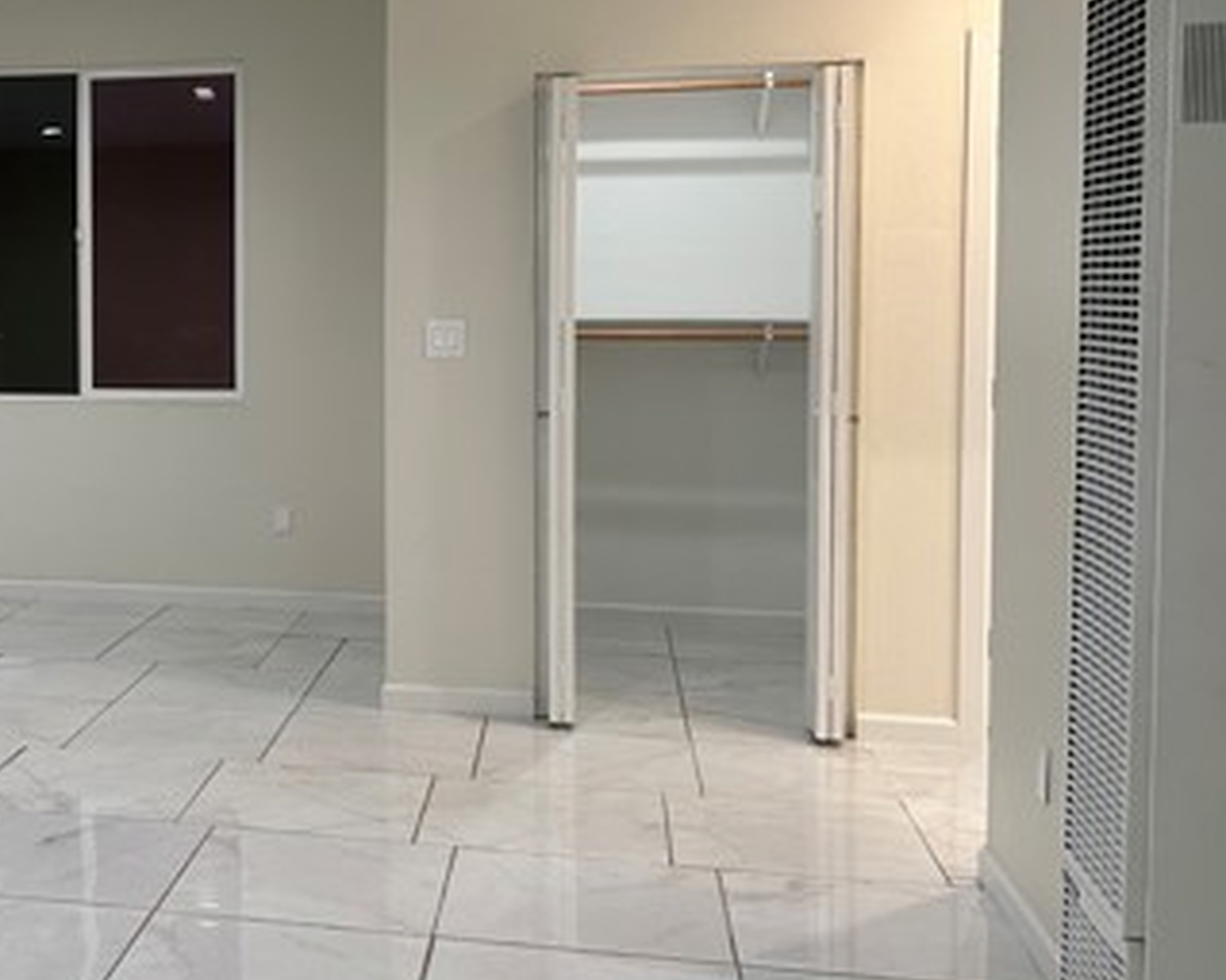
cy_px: 357
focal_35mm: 47
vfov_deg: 31.9
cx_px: 127
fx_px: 1705
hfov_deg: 37.1
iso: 160
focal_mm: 6.86
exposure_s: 1/120
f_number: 1.78
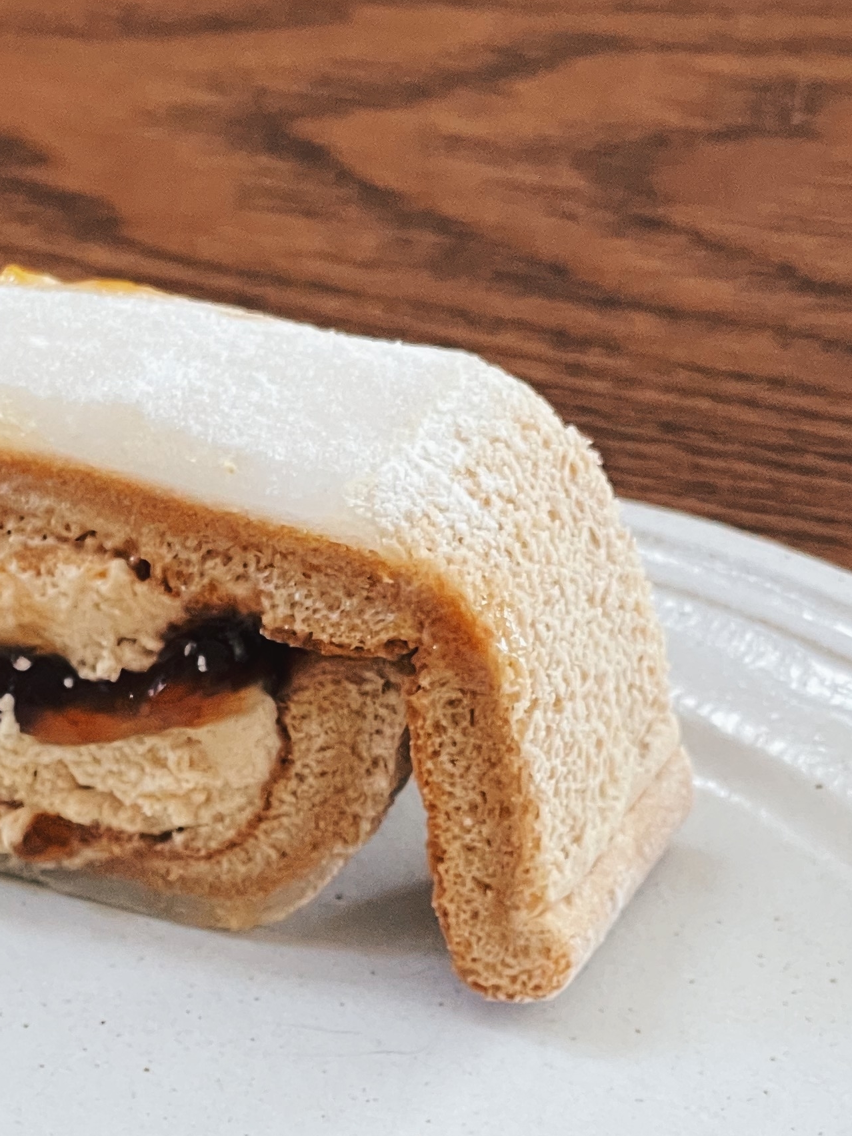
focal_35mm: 123
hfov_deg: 11.9
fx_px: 4038
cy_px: 1085
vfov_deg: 15.8
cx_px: -33
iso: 200
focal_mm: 6
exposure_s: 1/97
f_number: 2
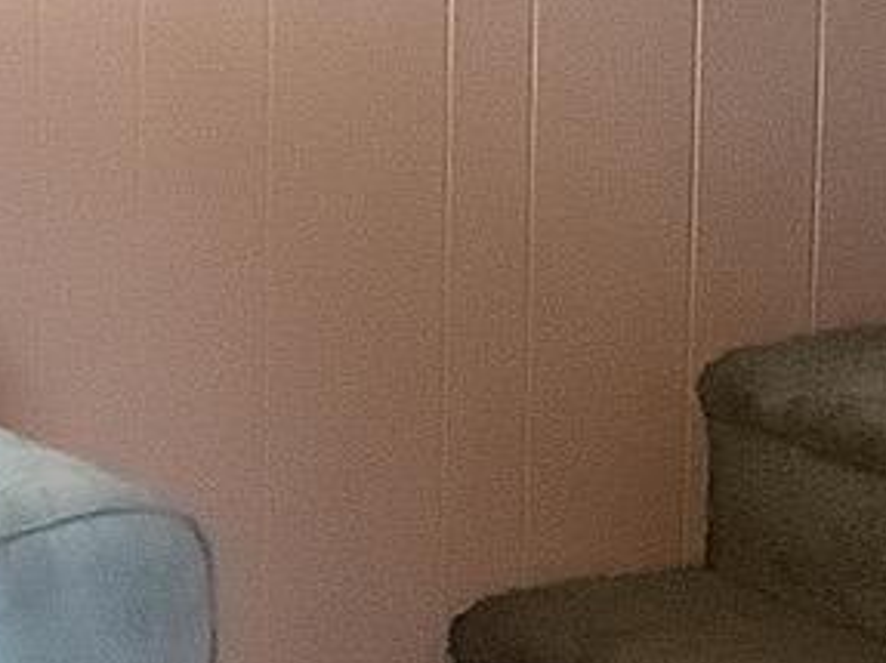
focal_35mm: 221
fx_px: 5654
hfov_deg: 9.0
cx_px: 565
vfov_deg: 6.7
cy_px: 318
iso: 200
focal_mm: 3.3
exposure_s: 1/60
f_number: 2.4
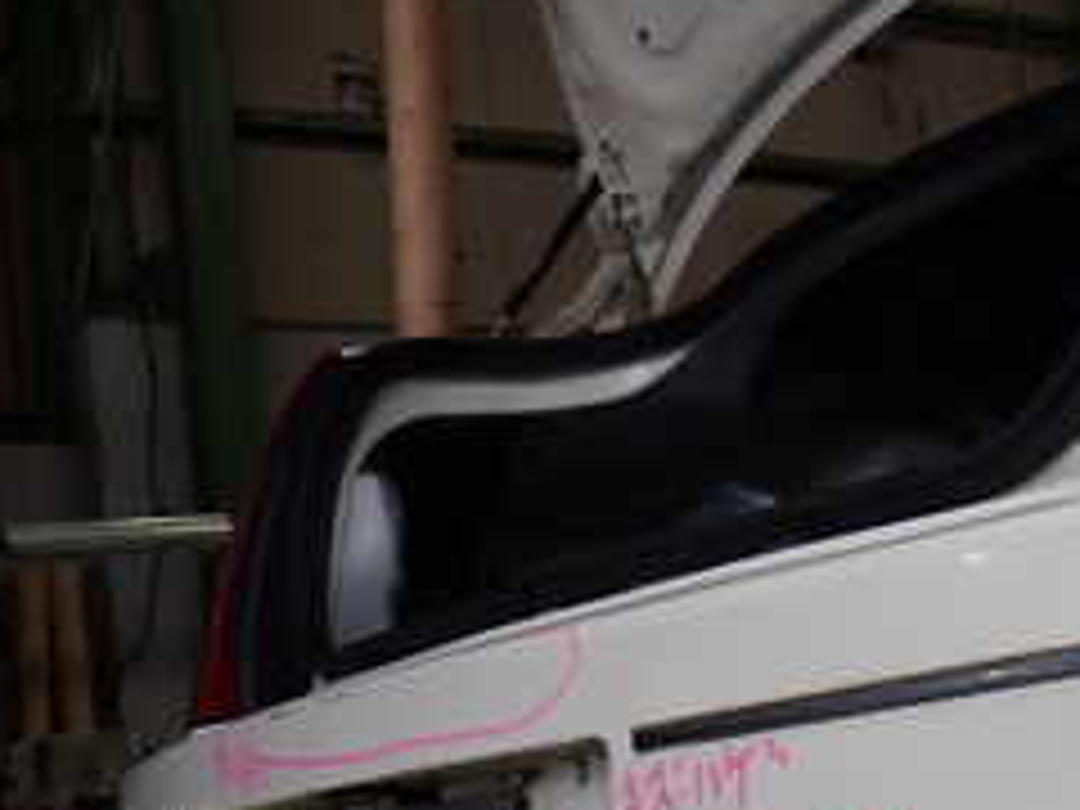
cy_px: 630
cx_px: 1188
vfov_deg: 19.5
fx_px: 2340
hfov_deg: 24.3
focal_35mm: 75
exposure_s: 1/160
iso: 100
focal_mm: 5.4
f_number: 2.3
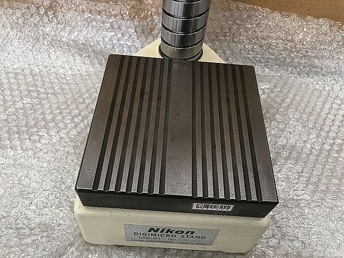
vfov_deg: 49.7
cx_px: 172
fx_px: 278
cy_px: 129
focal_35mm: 28
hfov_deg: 63.4
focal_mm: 3.99
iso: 40
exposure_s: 1/24
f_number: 1.8
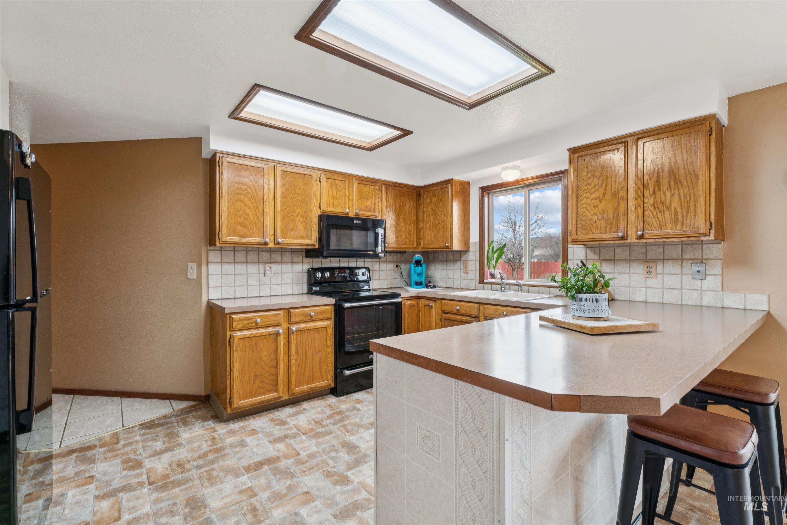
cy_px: 262
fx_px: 352
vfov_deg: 73.4
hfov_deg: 96.4
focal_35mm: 16
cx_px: 394
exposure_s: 1/25
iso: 400
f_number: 13
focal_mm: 16.1
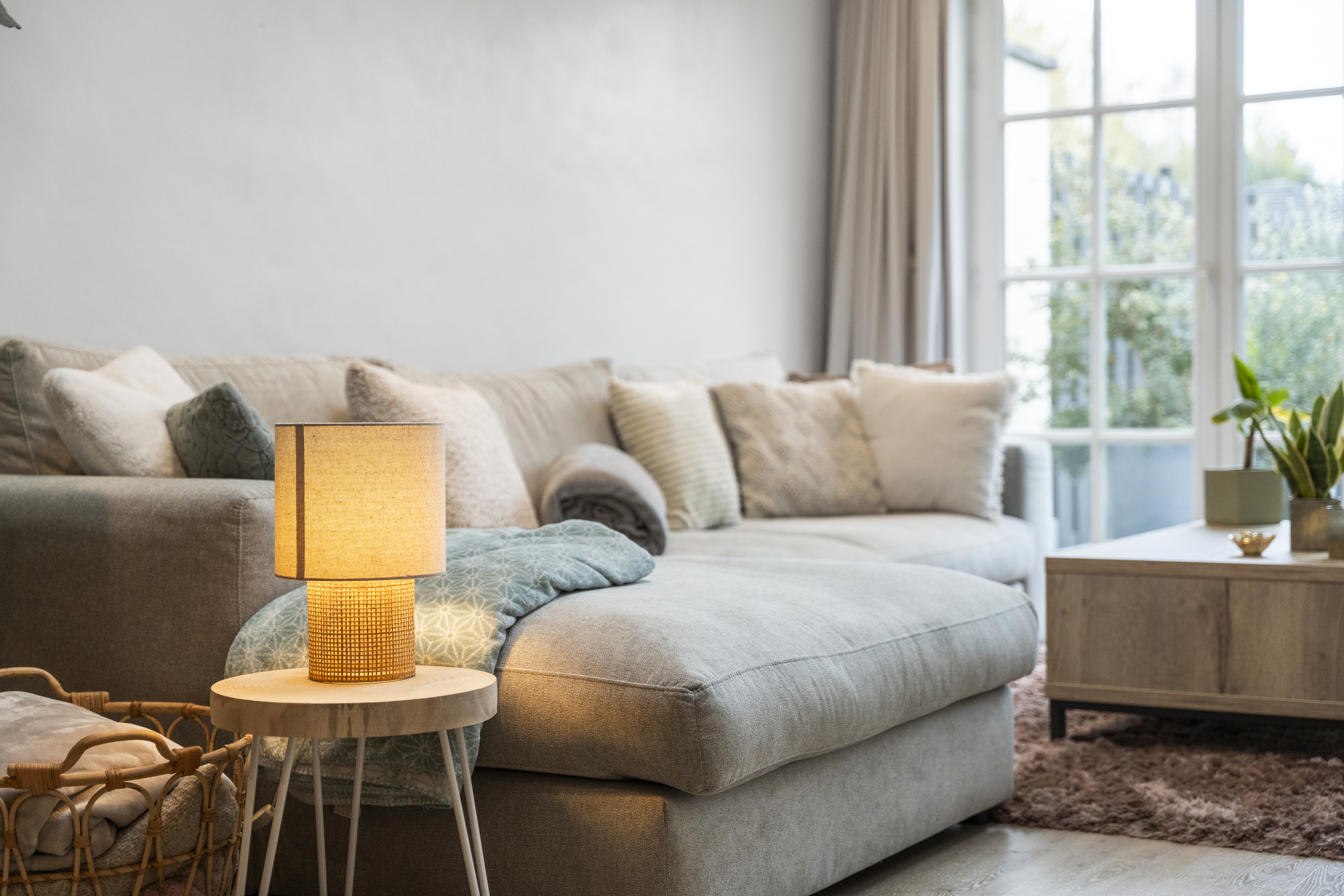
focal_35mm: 51
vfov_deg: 26.4
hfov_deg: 38.8
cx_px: 672
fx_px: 1908
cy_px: 448
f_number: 2.8
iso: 1000
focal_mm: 51.1
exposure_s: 1/640
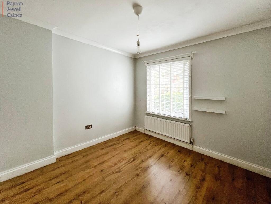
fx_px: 102
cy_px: 102
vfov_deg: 89.9
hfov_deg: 106.2
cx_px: 136
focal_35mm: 13
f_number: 1.8
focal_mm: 1.57
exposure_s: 1/99
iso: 125
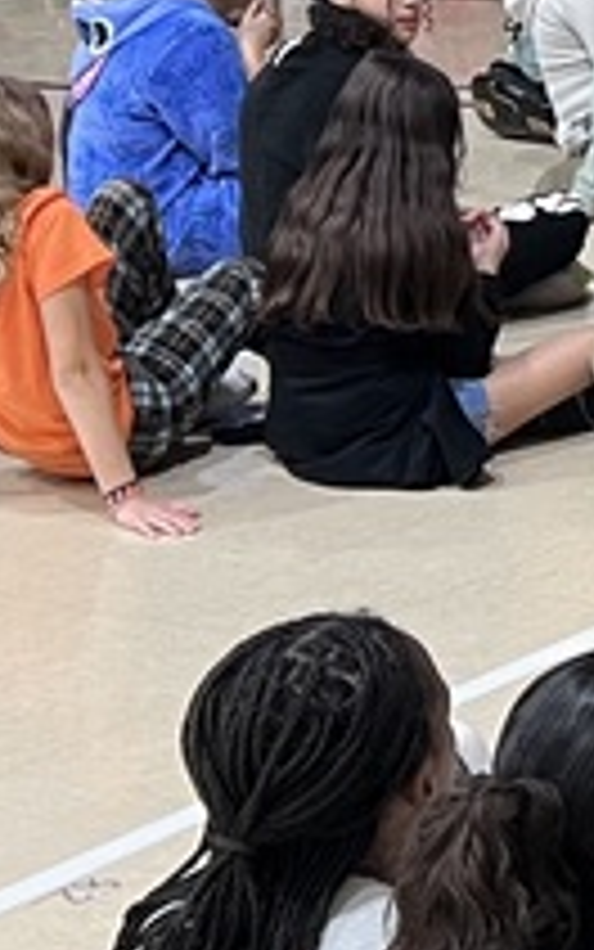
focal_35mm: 134
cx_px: 1422
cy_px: 126
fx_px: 3468
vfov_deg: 15.4
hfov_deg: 8.9
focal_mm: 5.7
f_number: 1.5
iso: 200
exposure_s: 1/60
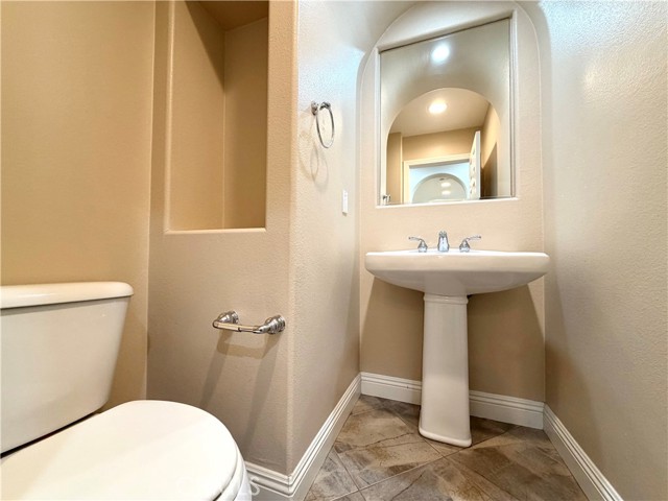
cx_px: 334
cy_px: 250
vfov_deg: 85.7
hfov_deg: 102.1
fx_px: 270
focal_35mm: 14
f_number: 2.2
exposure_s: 1/60
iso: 200
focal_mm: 2.22
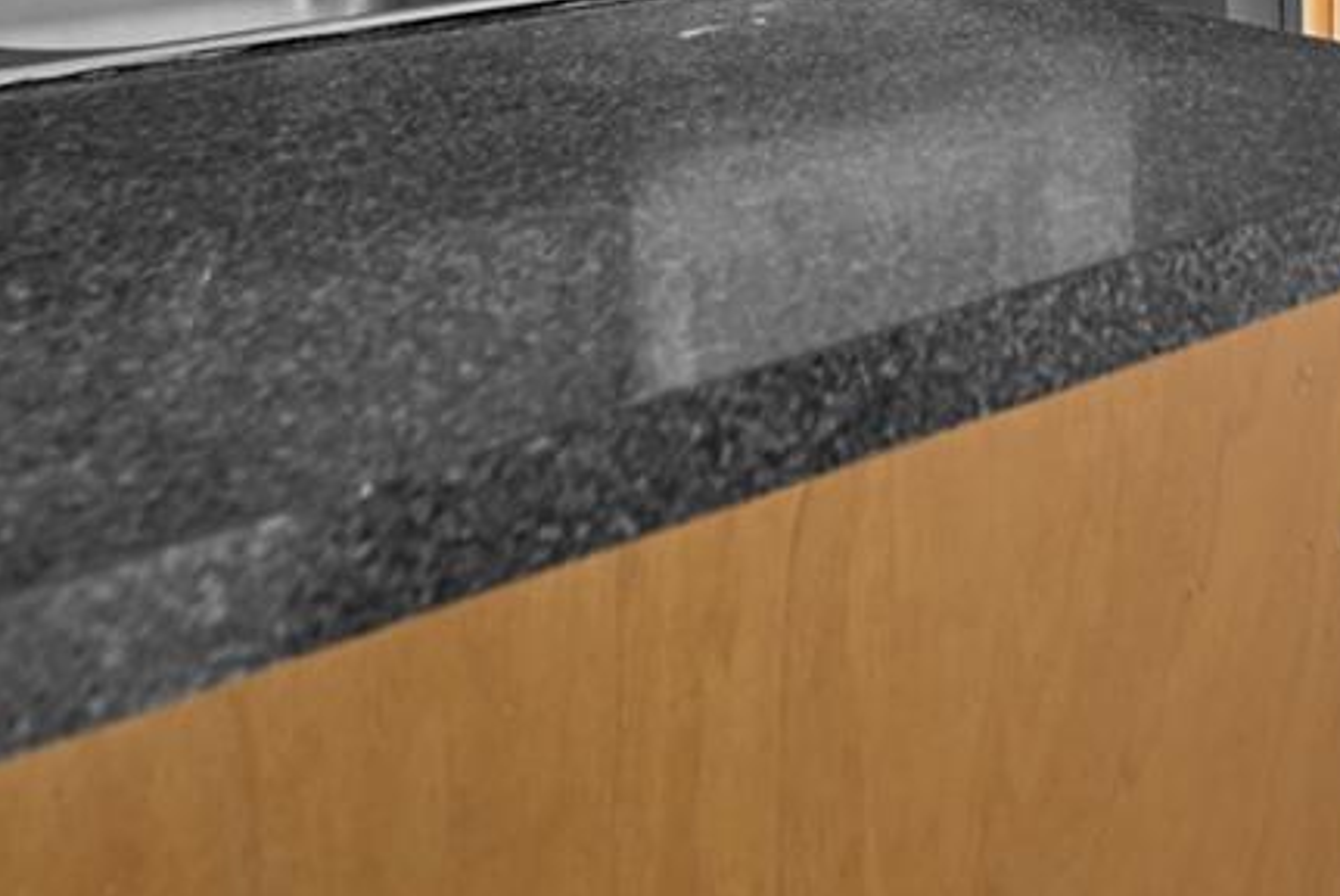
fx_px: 1937
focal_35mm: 52
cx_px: 1038
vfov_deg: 22.7
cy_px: -324
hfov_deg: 37.0
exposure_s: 1/40
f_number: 4
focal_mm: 14
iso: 100
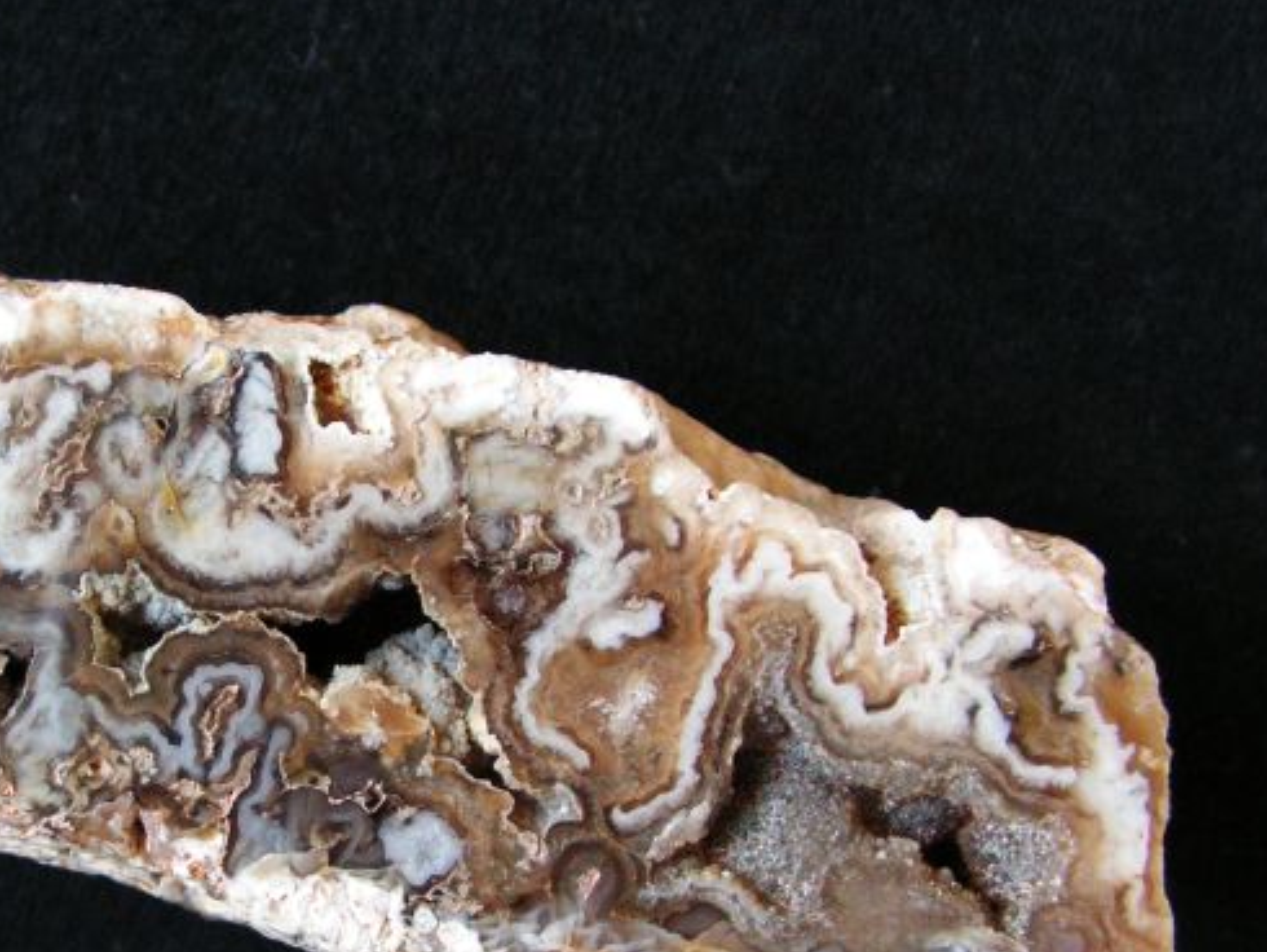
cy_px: 662
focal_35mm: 62
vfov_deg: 23.5
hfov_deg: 30.6
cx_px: 308
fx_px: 2270
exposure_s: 1/13
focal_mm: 6.4
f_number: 3.2
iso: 160
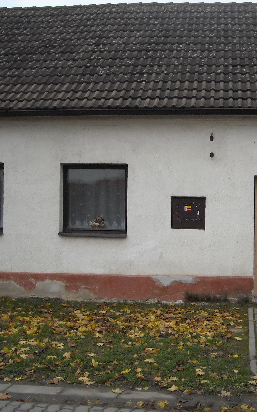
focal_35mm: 50
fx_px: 560
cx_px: 187
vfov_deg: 40.3
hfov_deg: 25.6
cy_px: 208
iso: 183
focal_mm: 5.7
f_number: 2.8
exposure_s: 1/250
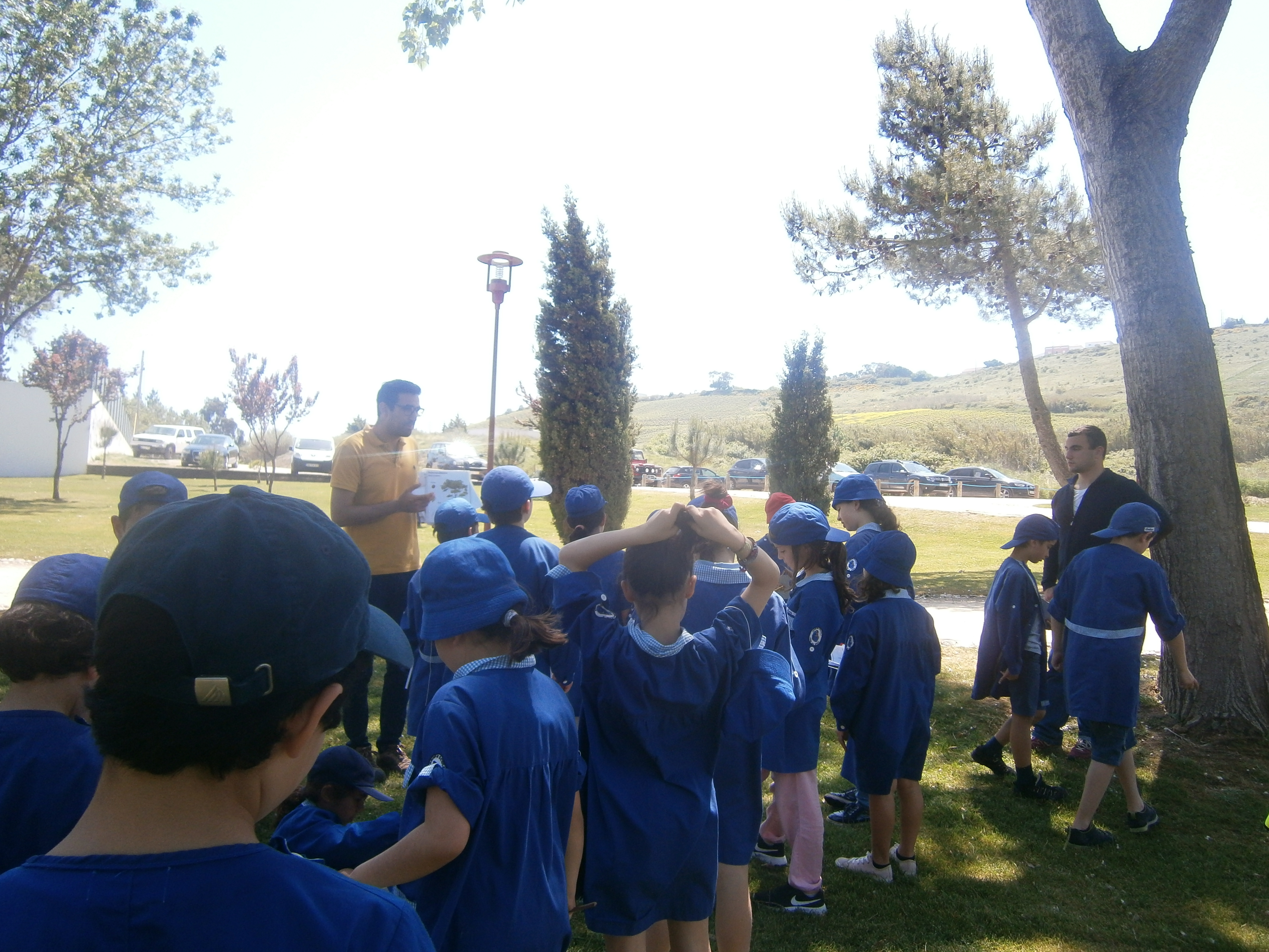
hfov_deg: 67.3
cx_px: 634
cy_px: 476
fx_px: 953
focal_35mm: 26
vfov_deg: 53.1
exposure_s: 1/320
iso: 80
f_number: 2.8
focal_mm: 4.7
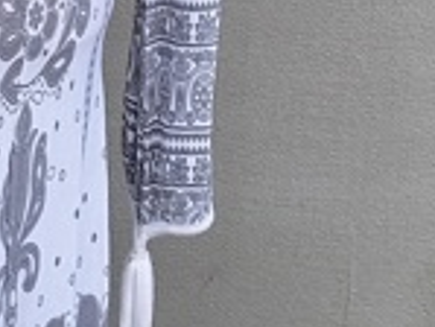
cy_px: -99
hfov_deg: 12.3
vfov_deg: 9.5
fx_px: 1937
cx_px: -166
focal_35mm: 154
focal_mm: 5.54
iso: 40
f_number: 1.8
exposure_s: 1/120
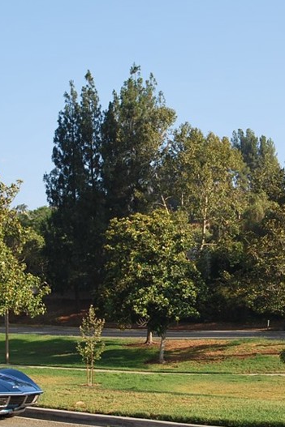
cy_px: 199
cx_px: 161
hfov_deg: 19.4
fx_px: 832
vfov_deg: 28.8
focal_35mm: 70
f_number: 5.6
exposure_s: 1/125
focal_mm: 24
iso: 140
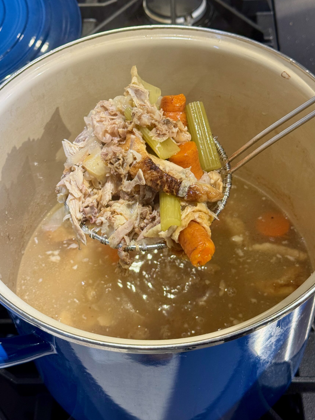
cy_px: 204
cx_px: 156
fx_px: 655
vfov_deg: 35.5
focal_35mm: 54
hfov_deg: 27.0
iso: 160
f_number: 1.78
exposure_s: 1/60
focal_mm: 6.76
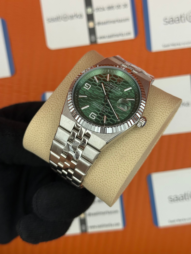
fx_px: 353
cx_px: 96
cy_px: 127
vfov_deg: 39.7
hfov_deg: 30.3
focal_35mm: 48
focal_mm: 6.76
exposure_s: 1/747
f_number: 1.78
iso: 64
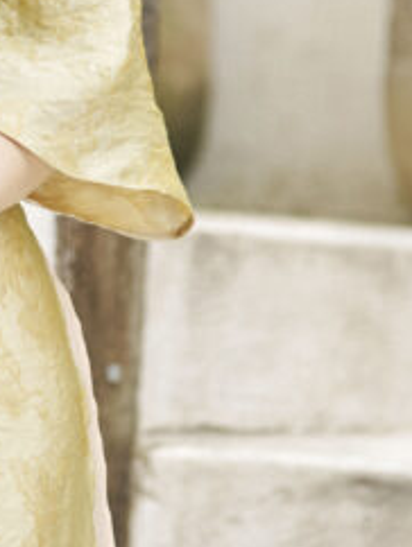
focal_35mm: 197
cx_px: -27
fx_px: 3121
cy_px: 24
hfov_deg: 7.5
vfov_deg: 10.0
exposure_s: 1/1000
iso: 640
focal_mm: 50
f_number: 1.6
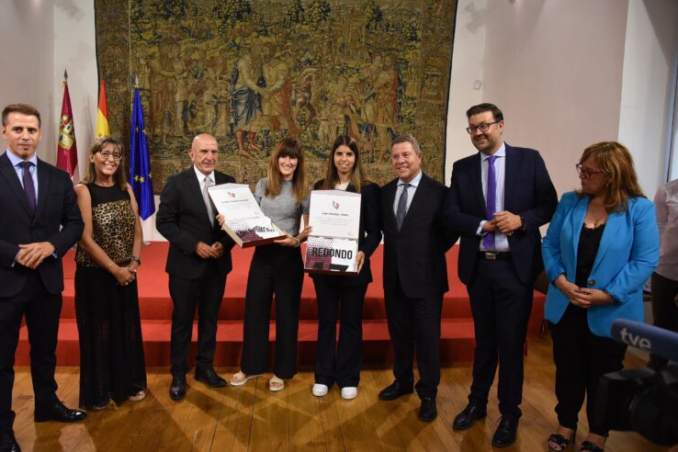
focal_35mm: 25
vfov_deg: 51.3
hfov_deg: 71.5
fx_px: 471
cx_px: 329
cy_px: 232
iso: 2500
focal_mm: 24
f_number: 5
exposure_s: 1/200
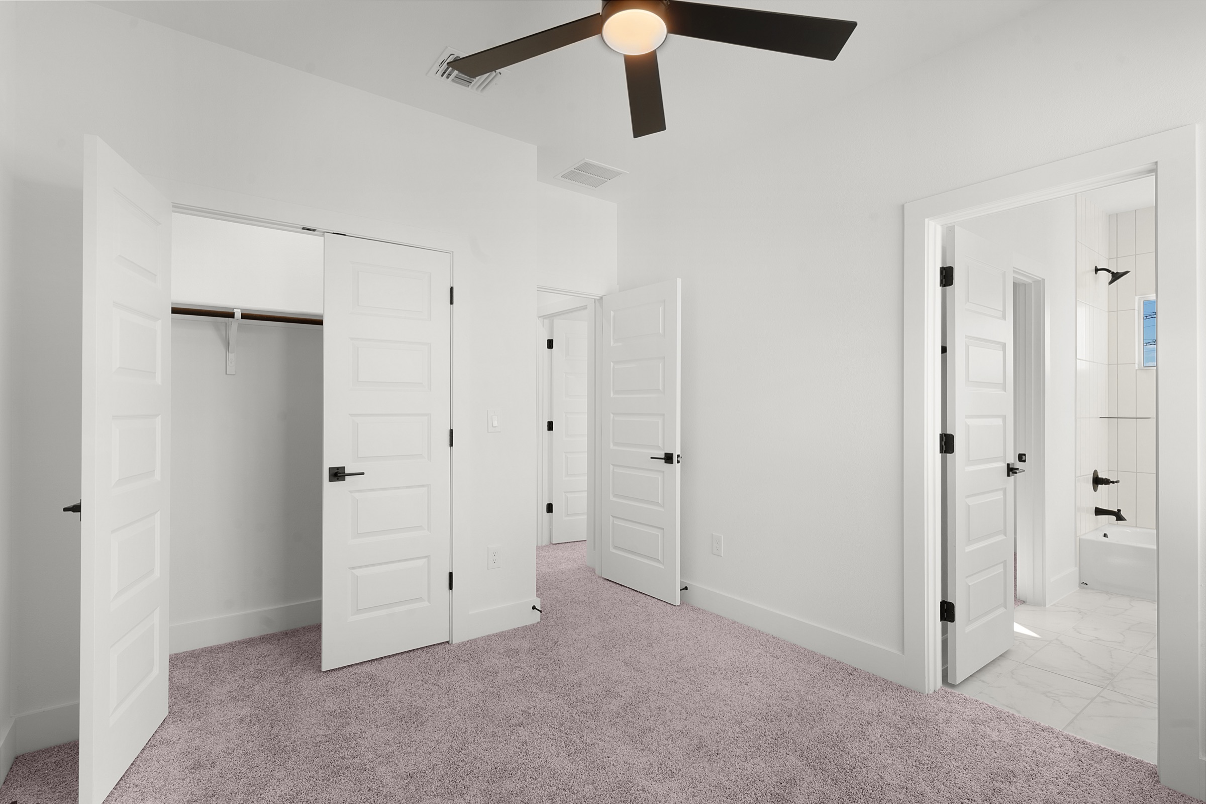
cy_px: 402
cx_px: 603
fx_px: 569
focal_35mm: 17
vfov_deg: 70.4
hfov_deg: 93.3
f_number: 10
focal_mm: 17
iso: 100
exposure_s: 1/5
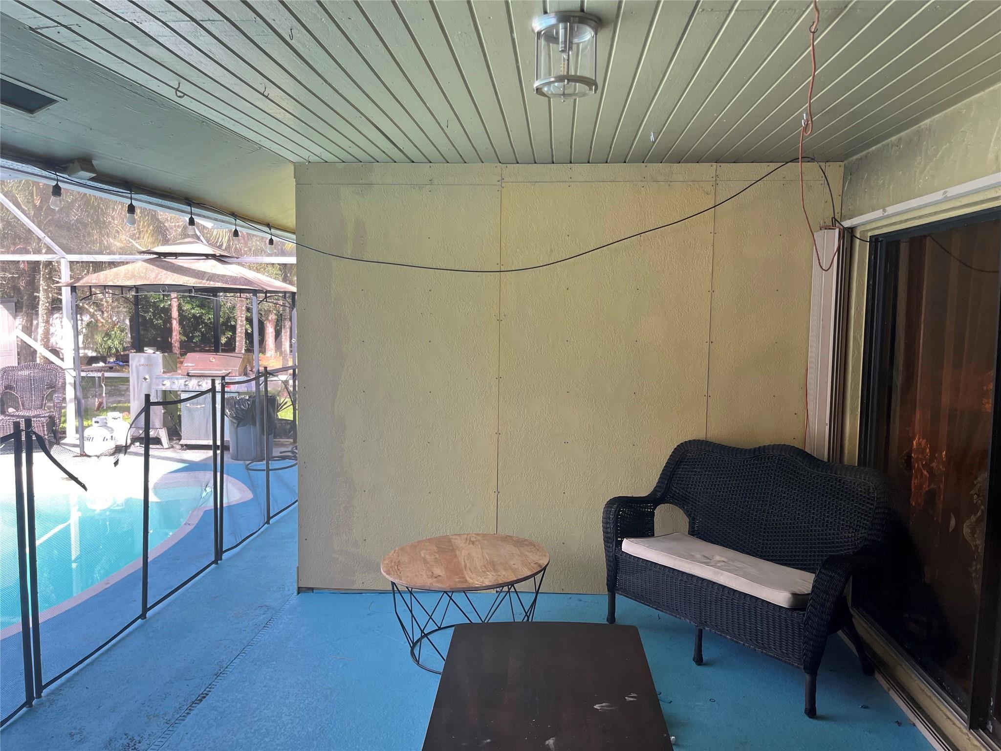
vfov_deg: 53.1
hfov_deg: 67.3
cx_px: 500
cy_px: 376
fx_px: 752
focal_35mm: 26
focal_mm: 5.1
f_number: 1.6
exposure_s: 1/121
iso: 80
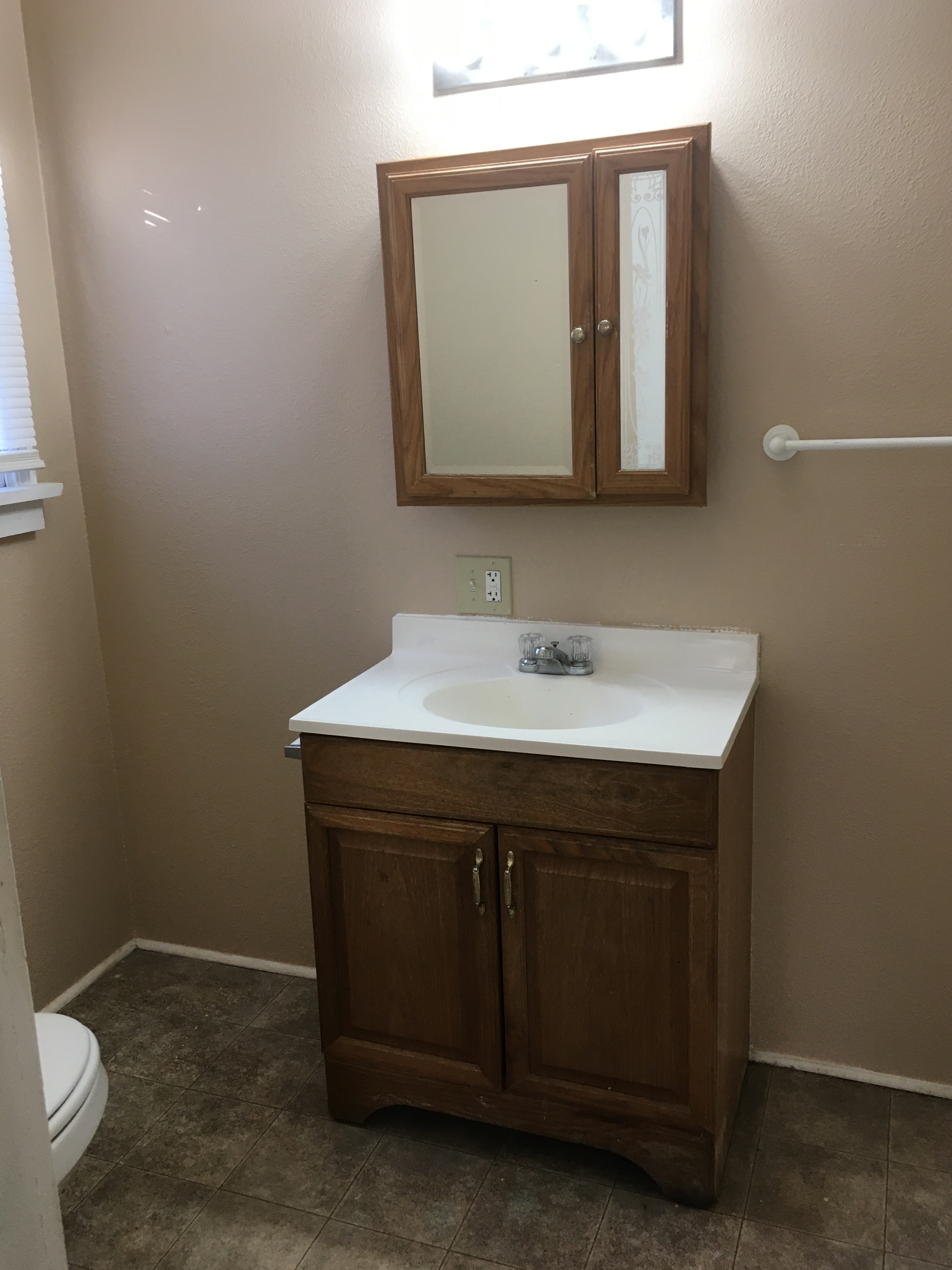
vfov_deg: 60.0
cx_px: 474
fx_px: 1100
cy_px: 629
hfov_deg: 46.8
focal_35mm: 30
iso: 40
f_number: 2.2
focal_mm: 4.15
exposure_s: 1/30
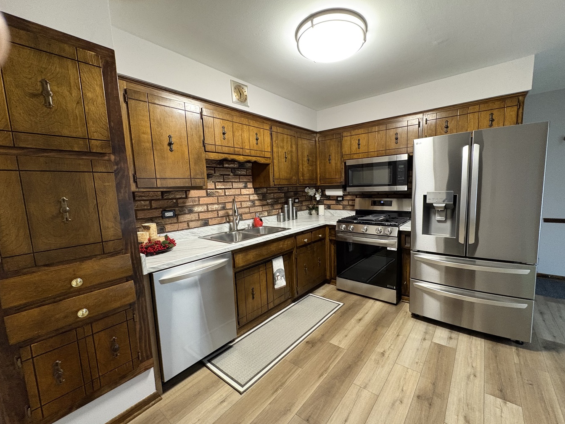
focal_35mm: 15
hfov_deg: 98.1
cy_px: 217
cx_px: 299
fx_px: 245
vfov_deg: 81.7
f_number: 2.2
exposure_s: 1/60
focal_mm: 2.22
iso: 640
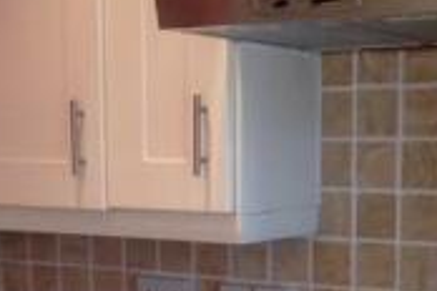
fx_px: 1396
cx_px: 129
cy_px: 327
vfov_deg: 11.7
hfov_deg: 17.7
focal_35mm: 115
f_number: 2.4
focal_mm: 4.12
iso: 100
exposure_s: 1/20
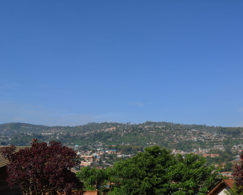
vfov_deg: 47.1
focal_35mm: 31
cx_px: 142
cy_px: 97
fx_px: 223
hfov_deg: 56.8
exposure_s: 1/320
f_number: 9
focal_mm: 18
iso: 100
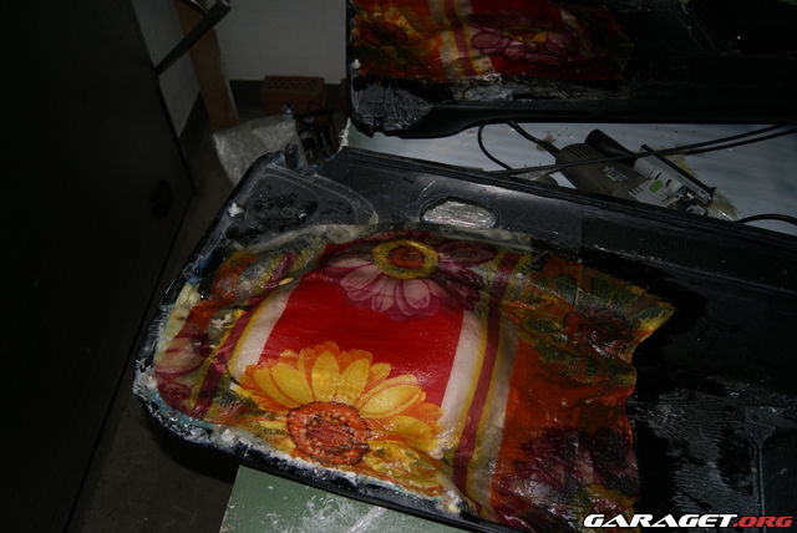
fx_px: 598
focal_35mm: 27
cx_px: 398
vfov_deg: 48.0
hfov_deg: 67.3
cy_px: 266
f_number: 3.5
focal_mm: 18
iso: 100
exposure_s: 1/60
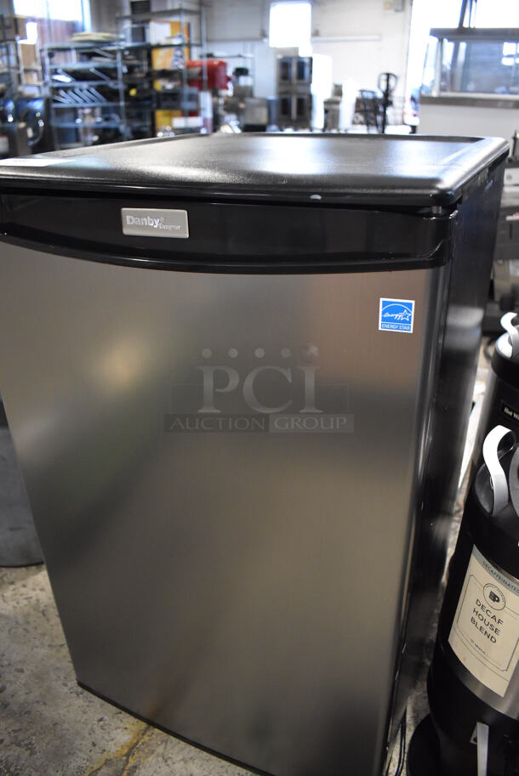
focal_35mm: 27
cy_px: 388
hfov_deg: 48.0
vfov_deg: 67.3
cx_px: 260
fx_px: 583
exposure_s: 1/125
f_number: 3.5
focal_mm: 18
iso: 2800
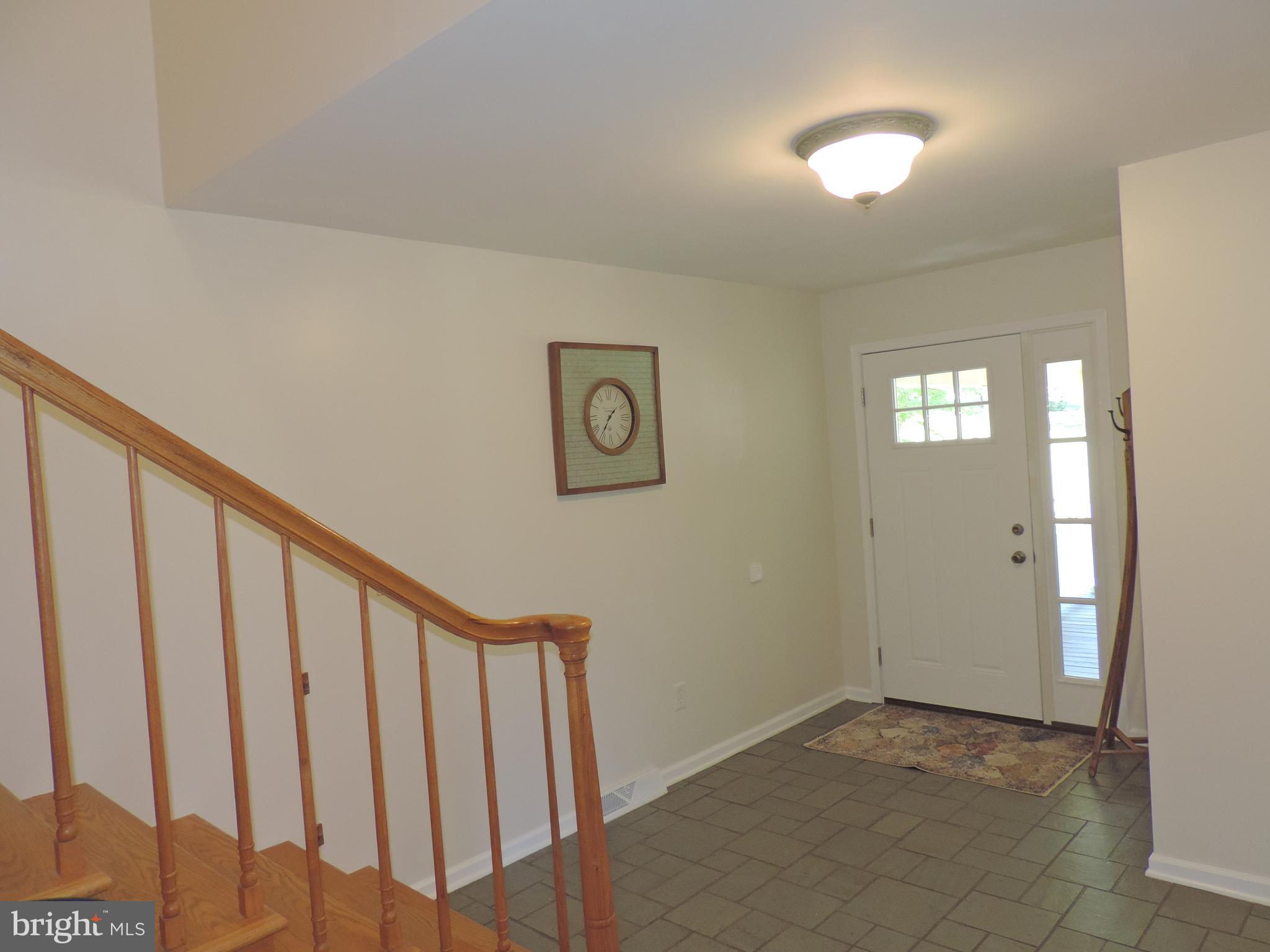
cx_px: 635
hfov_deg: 71.6
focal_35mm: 24
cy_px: 476
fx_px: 881
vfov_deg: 56.8
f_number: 3
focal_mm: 4.3
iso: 280
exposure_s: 1/40
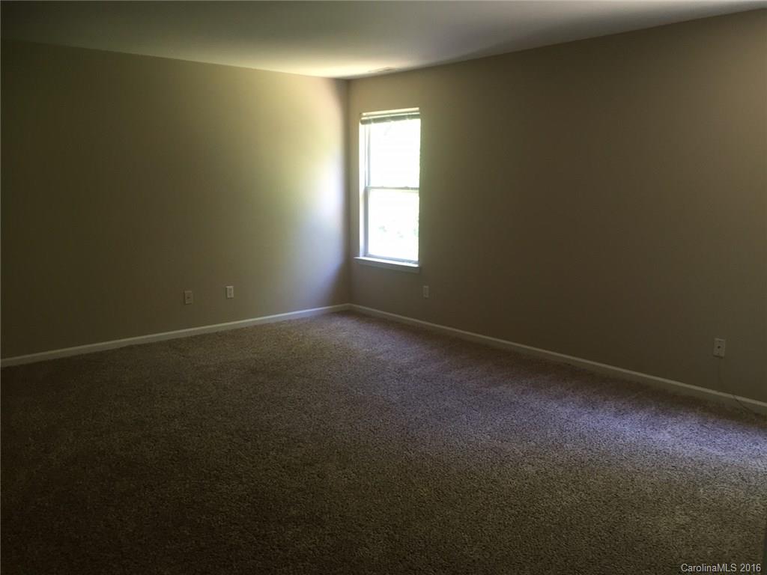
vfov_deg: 48.2
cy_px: 288
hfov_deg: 61.7
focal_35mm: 29
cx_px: 384
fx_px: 643
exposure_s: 1/30
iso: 80
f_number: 2.2
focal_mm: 4.15
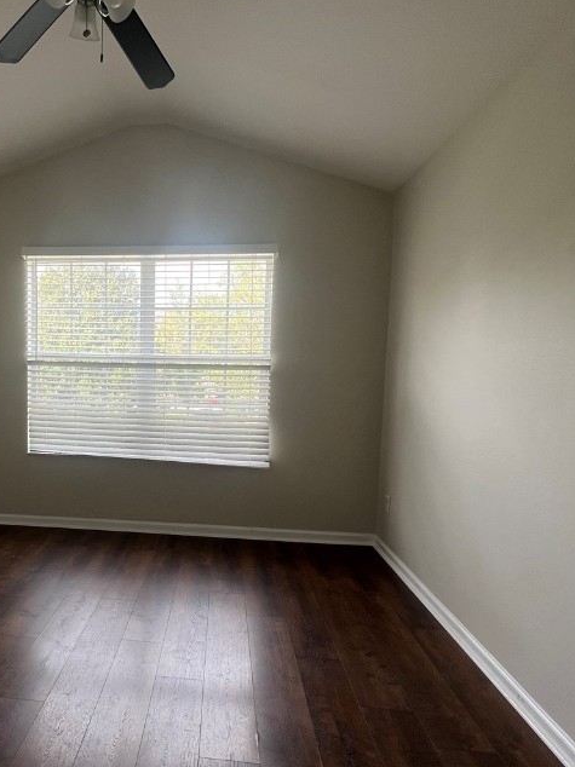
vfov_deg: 78.8
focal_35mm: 21
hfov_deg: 60.7
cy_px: 419
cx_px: 160
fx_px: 465
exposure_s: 1/101
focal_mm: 1.57
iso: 32
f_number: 1.8
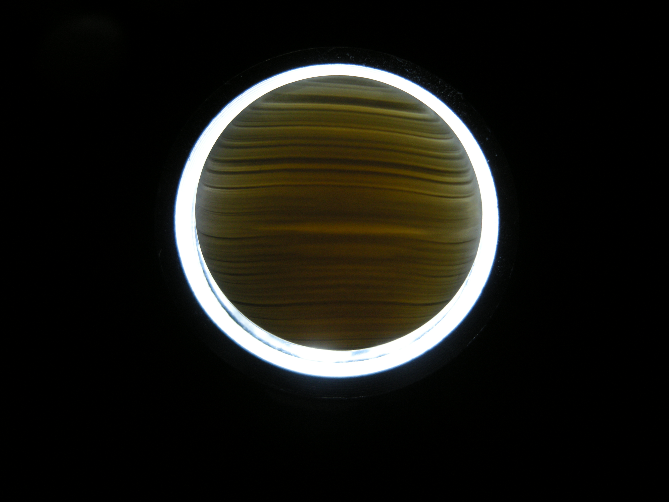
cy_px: 251
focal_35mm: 35
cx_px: 334
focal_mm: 7.5
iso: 122
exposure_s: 1/60
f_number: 2.7
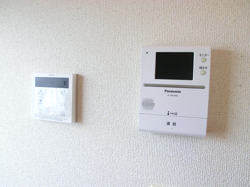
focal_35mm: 24
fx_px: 173
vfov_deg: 56.8
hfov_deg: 71.6
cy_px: 94
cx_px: 125
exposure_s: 1/60
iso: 320
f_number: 3
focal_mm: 4.24
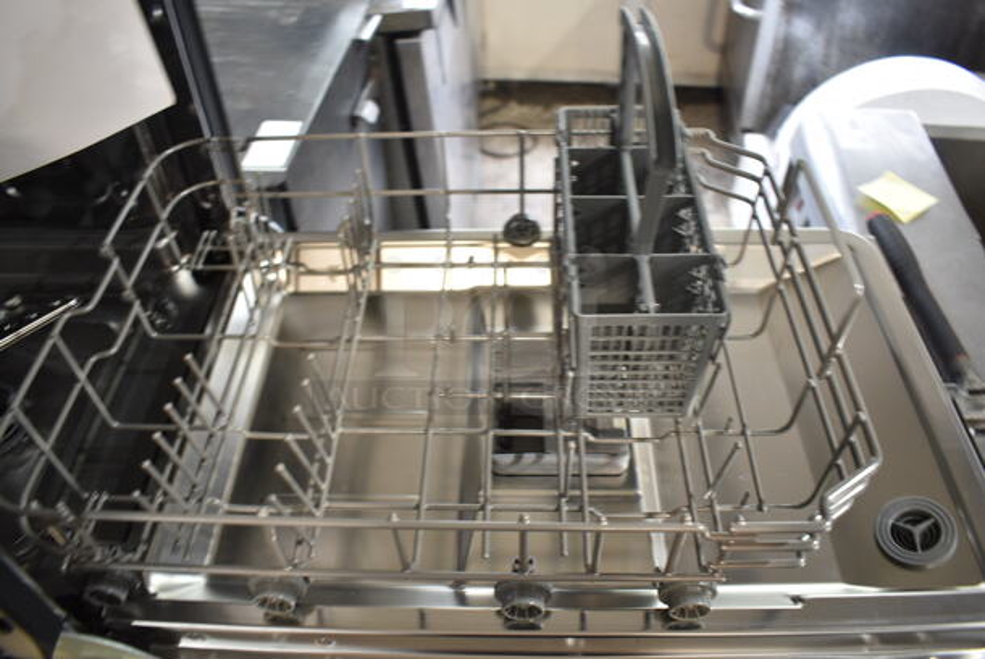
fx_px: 739
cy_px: 330
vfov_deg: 48.0
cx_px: 492
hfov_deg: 67.3
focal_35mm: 27
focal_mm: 18
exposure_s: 1/30
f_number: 3.5
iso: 400
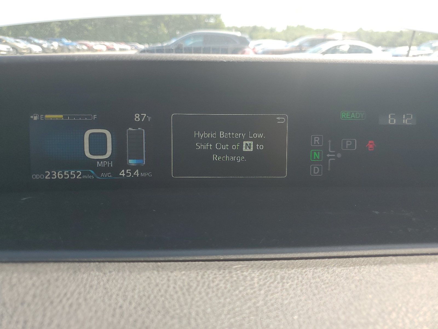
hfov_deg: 67.3
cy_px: 164
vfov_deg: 53.1
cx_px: 219
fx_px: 329
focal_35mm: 26
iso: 50
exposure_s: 1/476
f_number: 1.5
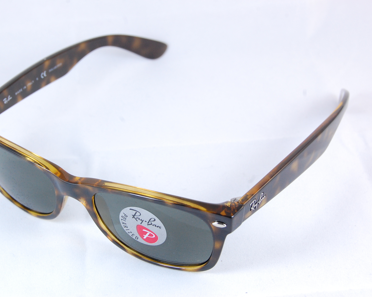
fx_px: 843
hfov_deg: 24.8
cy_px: 149
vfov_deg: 20.0
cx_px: 153
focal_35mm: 77
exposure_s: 1/160
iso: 800
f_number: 10
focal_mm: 45
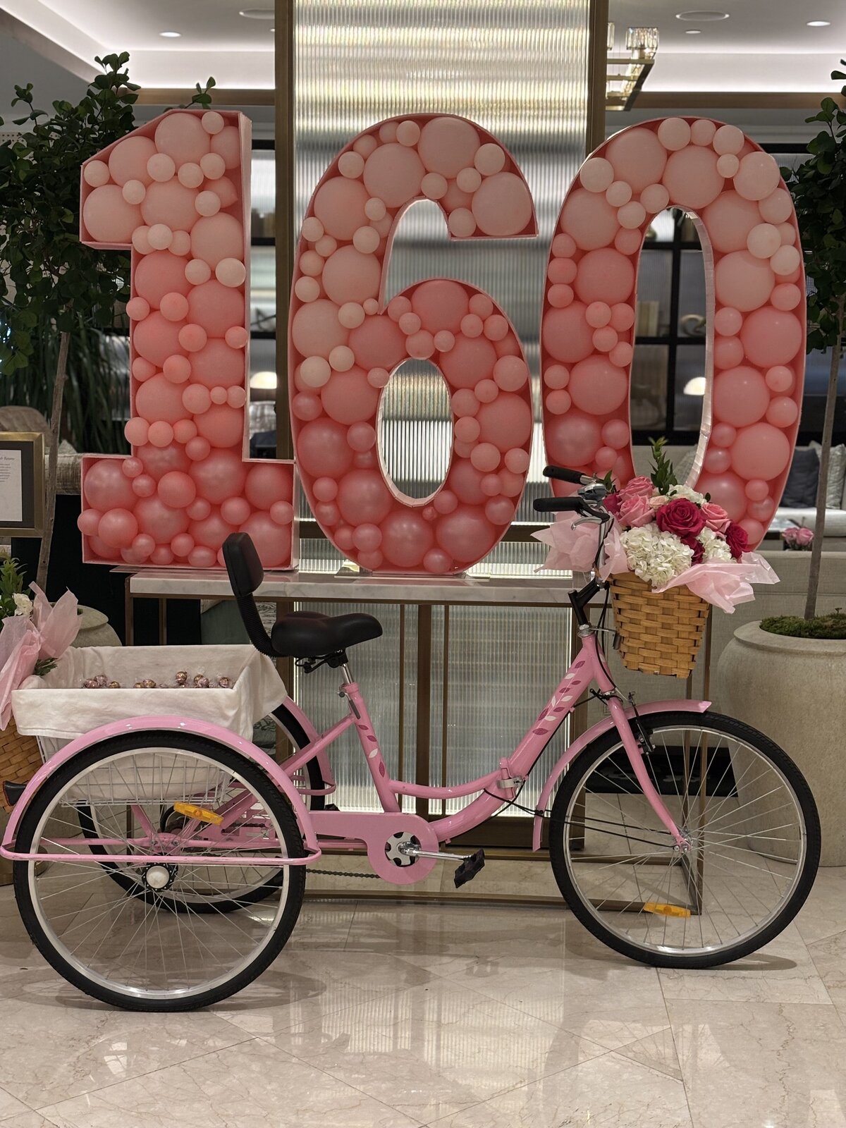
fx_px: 1694
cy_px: 564
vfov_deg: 36.8
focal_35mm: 52
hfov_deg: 28.0
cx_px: 423
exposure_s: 1/40
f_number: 1.6
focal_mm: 5.96
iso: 125
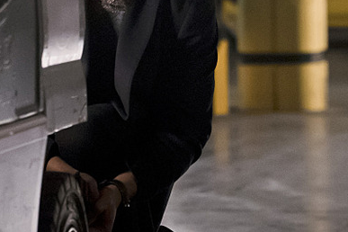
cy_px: 28
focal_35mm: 403
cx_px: 79
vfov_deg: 3.4
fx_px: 3895
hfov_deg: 5.1
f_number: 5
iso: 12800
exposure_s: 1/250
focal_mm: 200
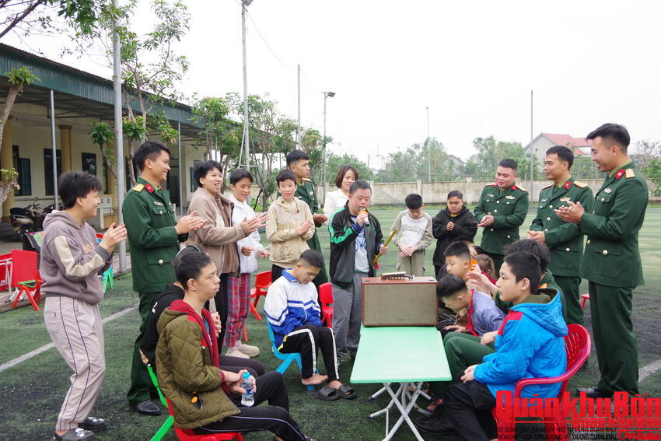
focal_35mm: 36
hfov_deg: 53.1
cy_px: 220
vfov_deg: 36.9
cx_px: 330
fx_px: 661
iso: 800
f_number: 6.3
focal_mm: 24
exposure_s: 1/80
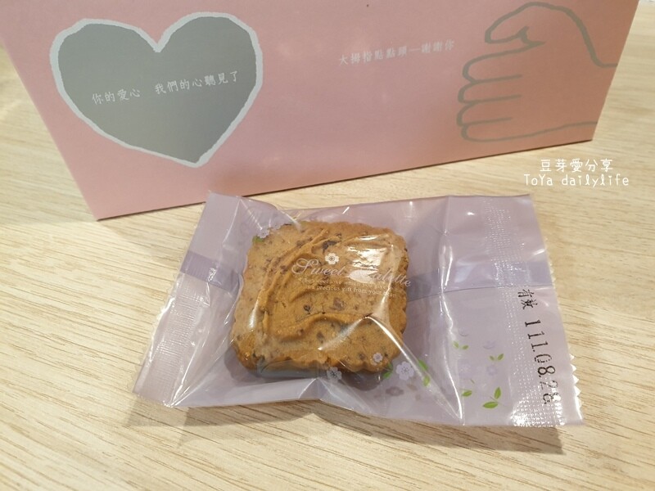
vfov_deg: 53.1
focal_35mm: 26
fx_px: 492
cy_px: 246
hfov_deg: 67.3
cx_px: 328
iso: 400
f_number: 2.4
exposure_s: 1/60
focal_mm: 4.3
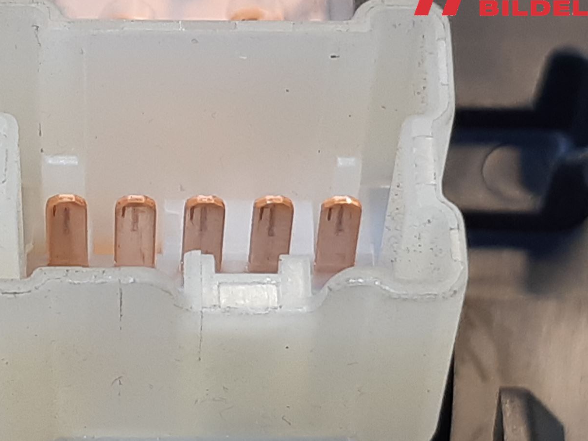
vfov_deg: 32.5
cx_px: 215
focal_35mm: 44
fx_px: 748
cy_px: 306
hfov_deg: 42.6
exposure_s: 1/50
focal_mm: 3.93
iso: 64
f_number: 1.7
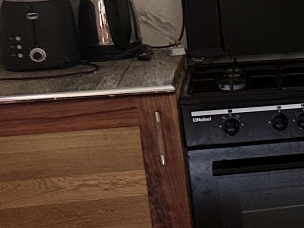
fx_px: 1229
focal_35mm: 140
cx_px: 829
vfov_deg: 10.6
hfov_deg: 10.9
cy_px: 144
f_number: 1.78
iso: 250
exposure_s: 1/61
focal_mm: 6.86
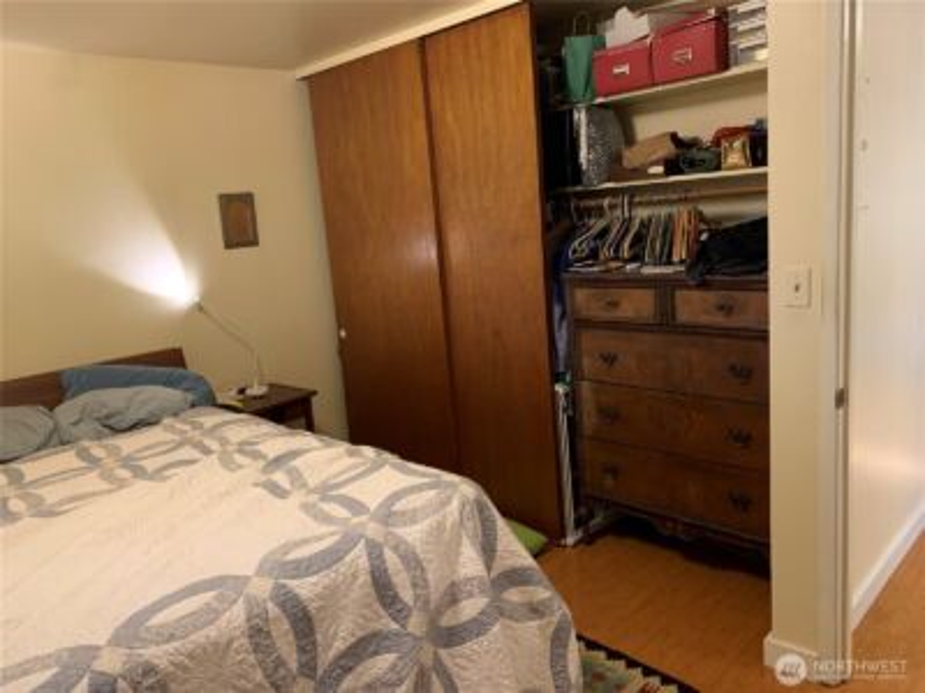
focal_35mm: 26
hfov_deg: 67.3
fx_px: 695
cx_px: 462
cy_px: 346
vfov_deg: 53.1
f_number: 1.8
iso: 320
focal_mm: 4.25
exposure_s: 1/60
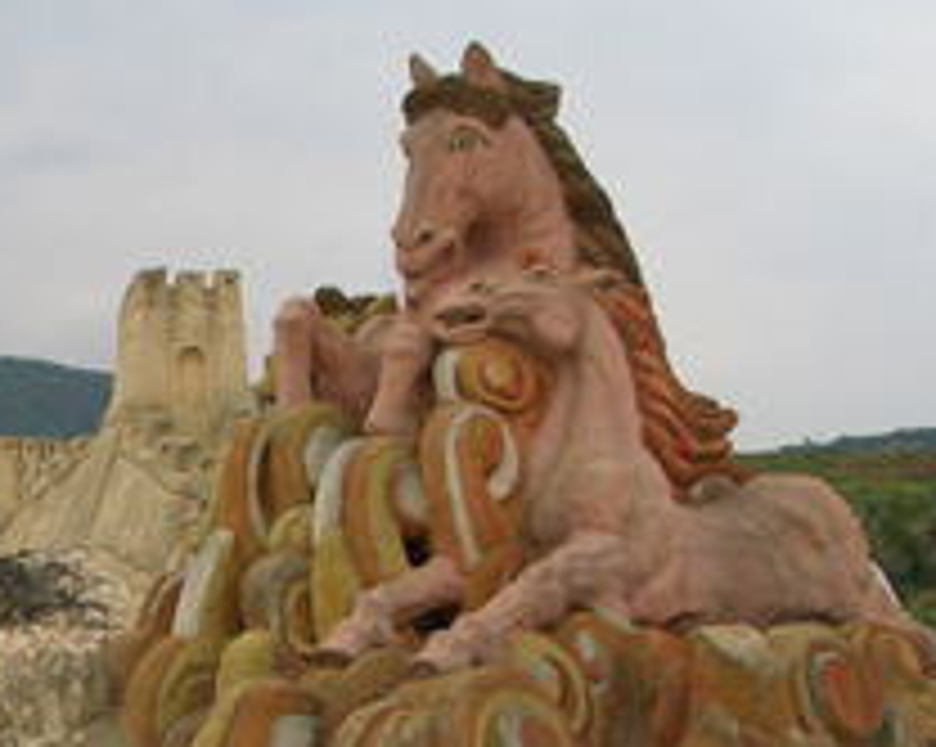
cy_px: 576
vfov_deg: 20.5
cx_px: 166
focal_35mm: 74
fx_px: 2048
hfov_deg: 25.2
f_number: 4.3
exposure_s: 1/320
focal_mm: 5.8
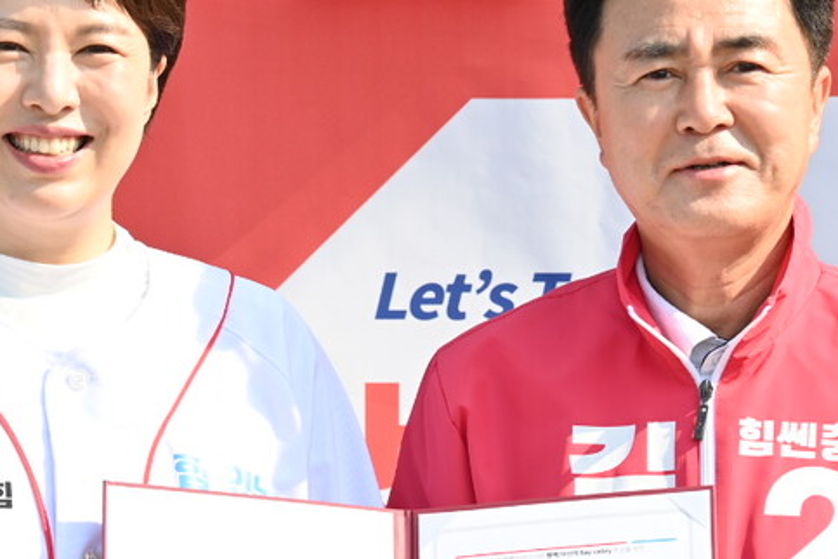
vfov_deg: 4.6
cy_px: 240
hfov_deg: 6.9
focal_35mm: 297
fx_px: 6913
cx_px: 389
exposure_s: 1/250
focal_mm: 112
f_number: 5.6
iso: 100
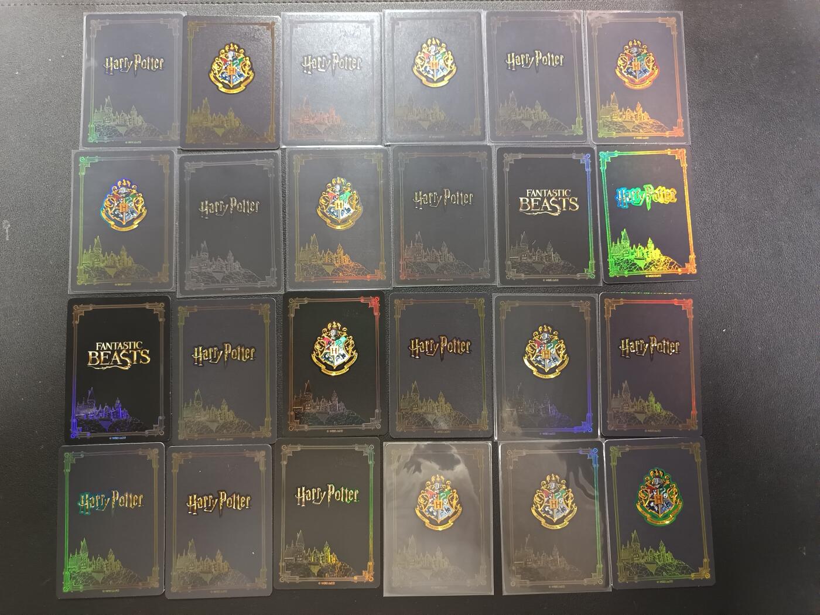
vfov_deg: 56.8
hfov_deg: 71.6
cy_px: 308
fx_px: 569
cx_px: 410
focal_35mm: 24
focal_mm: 5.31
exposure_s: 1/25
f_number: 1.7
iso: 1924
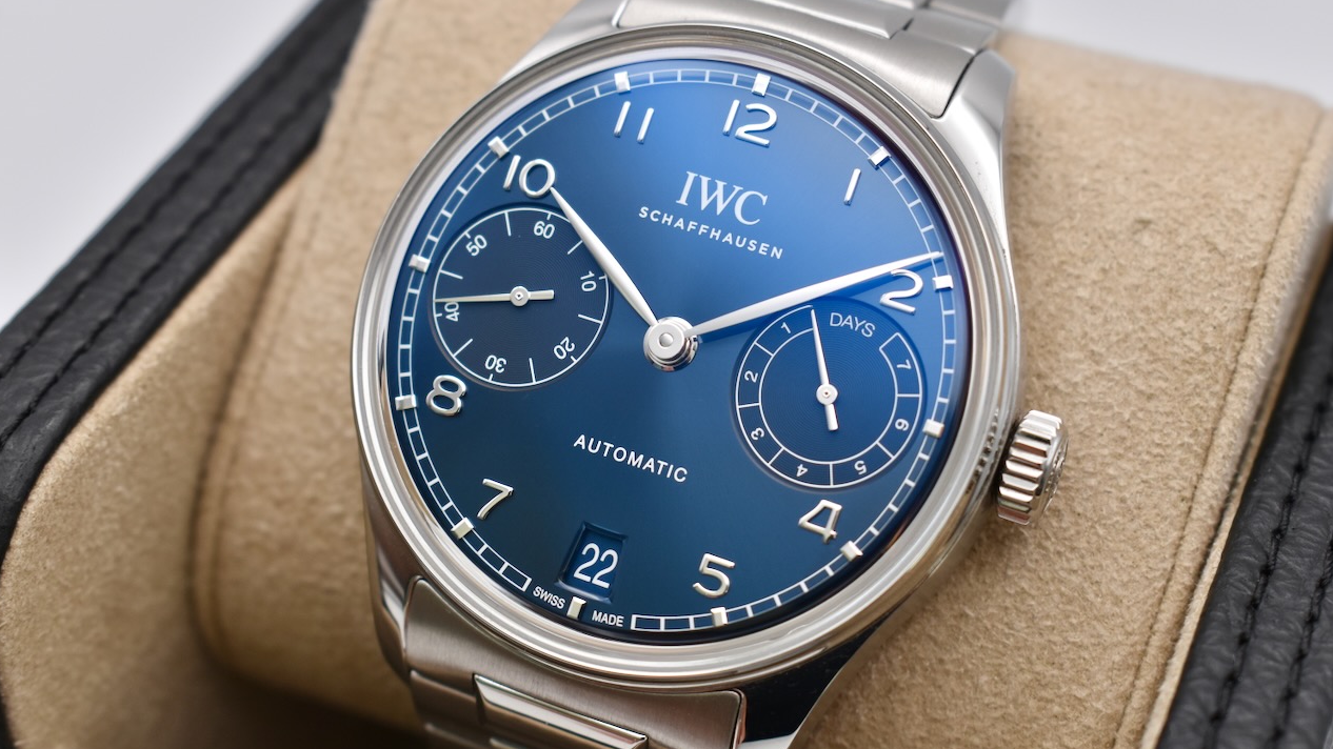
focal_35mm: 72
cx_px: 661
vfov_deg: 16.9
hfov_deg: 29.5
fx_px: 2528
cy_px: 355
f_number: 7.1
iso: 400
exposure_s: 1/125
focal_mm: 45
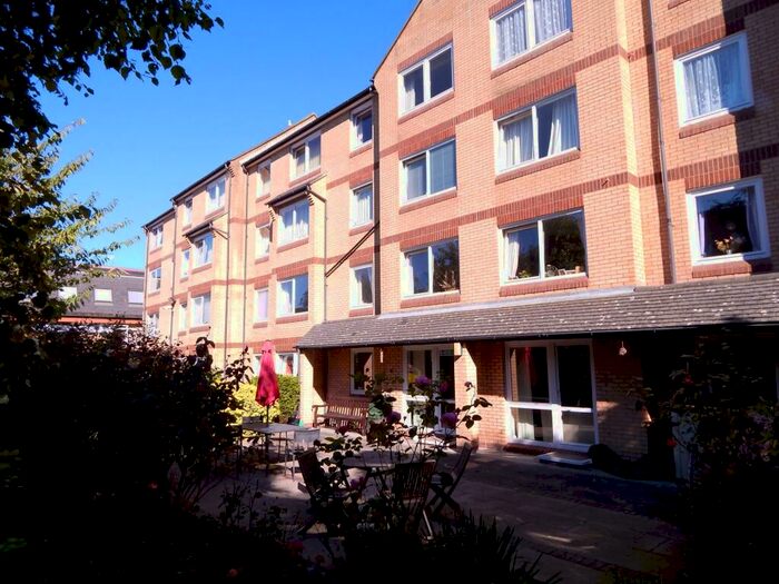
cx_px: 390
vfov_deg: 61.1
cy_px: 292
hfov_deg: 76.4
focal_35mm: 22
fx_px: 495
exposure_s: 1/800
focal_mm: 4
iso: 125
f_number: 3
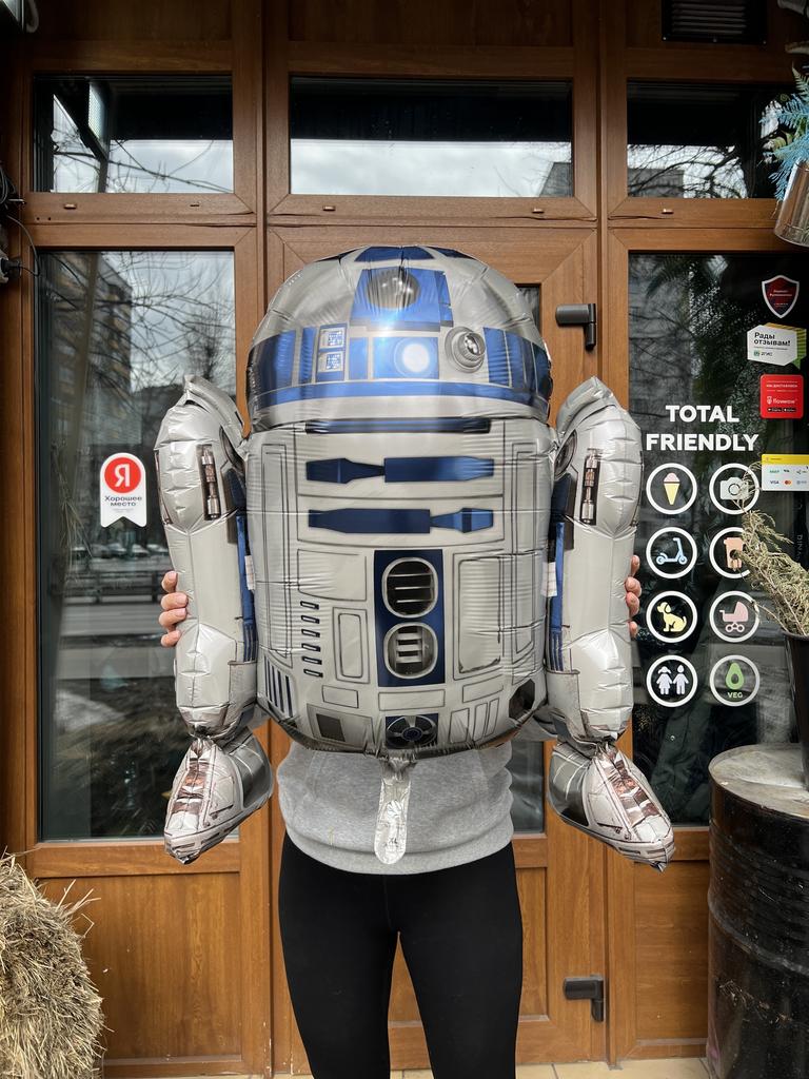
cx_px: 404
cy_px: 540
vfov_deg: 67.3
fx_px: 810
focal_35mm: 26
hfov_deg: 53.1
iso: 50
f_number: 1.5
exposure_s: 1/1511
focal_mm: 5.7
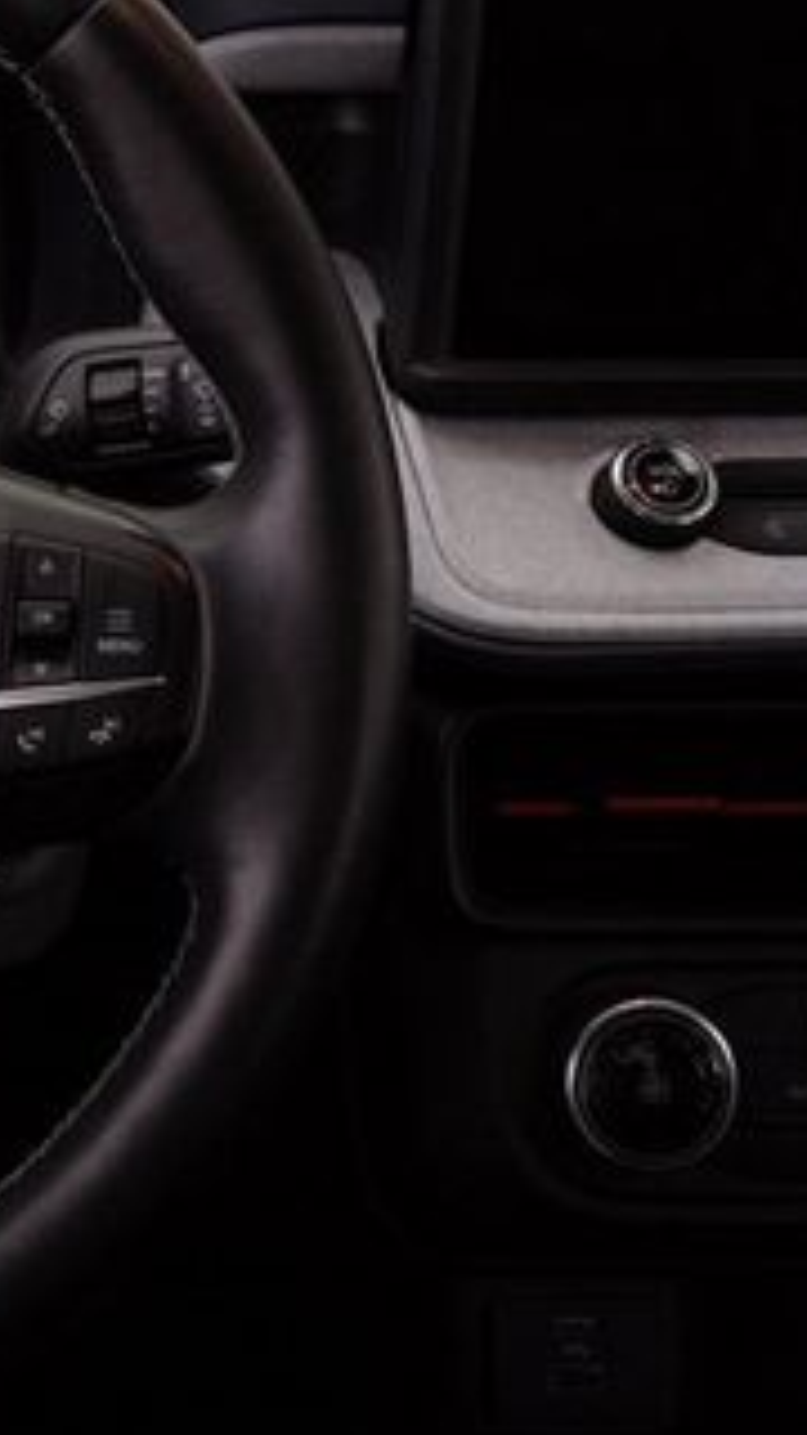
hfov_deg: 12.8
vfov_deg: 24.2
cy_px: 626
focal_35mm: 88
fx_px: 3348
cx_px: -493
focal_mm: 28
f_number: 13
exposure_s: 1/10
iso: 160
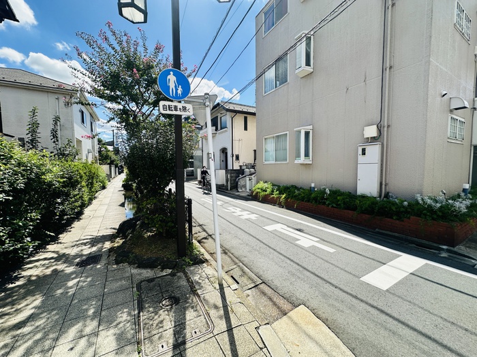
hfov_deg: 102.1
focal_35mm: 14
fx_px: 193
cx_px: 238
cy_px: 178
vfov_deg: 85.7
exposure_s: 1/1276
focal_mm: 2.22
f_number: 2.2
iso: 50
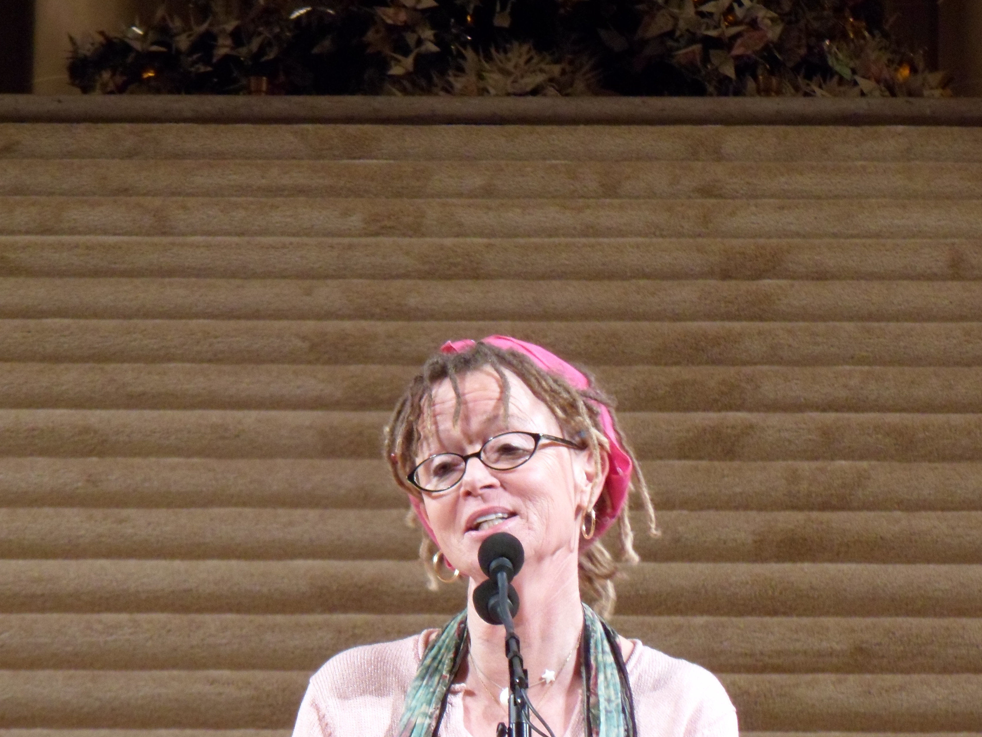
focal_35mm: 350
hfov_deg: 5.7
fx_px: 9928
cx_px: 412
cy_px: 455
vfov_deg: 4.2
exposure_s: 1/15
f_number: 5.9
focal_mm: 46.8
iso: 400
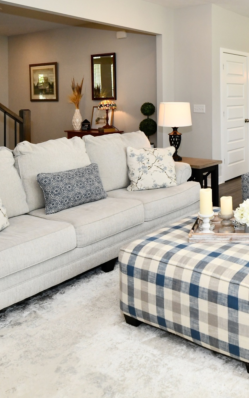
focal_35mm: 32
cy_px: 108
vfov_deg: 57.2
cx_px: 254
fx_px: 348
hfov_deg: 35.3
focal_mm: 14
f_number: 7.1
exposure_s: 1/200
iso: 640
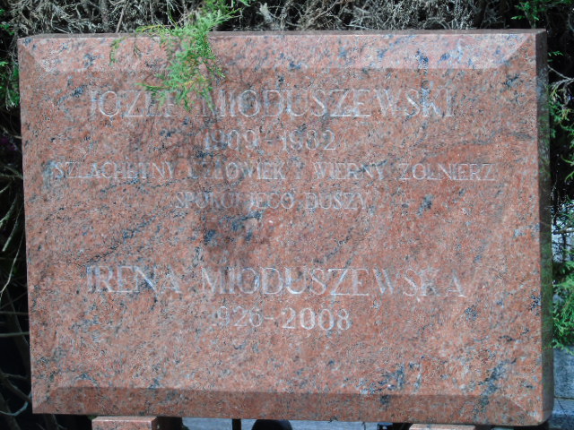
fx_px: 2686
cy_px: 215
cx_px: 287
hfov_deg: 12.2
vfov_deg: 9.2
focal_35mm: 162
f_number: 4.9
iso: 80
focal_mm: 29
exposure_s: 1/160
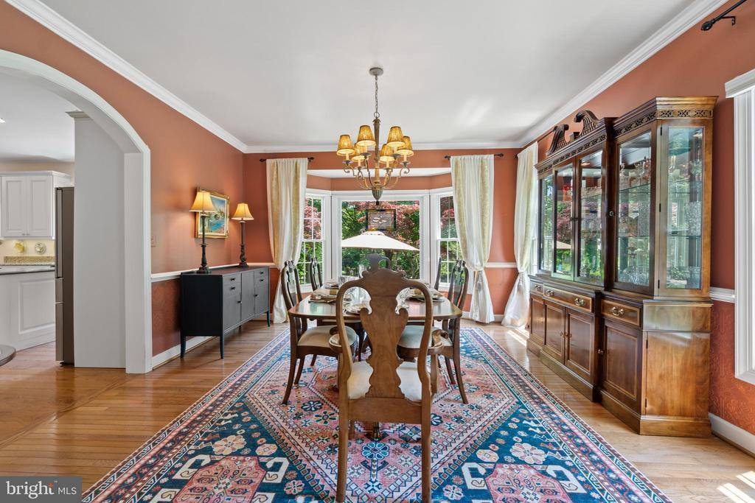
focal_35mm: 15
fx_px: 315
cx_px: 378
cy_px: 252
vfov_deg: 77.3
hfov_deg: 100.4
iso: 160
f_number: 7.1
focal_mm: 10
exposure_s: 1/3
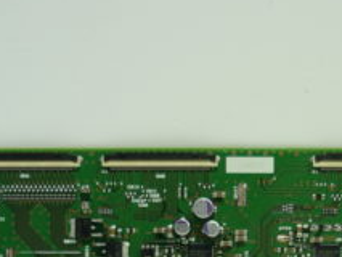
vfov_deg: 15.2
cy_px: 326
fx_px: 919
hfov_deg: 20.8
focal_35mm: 93
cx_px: 270
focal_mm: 5.5
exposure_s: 1/30
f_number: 2.8
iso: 100
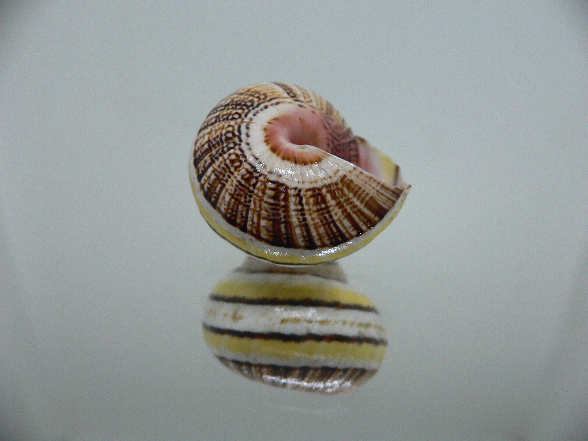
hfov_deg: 52.6
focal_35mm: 35
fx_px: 595
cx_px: 294
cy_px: 220
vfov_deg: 40.7
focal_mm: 4.6
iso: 200
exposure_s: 1/60
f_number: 2.8
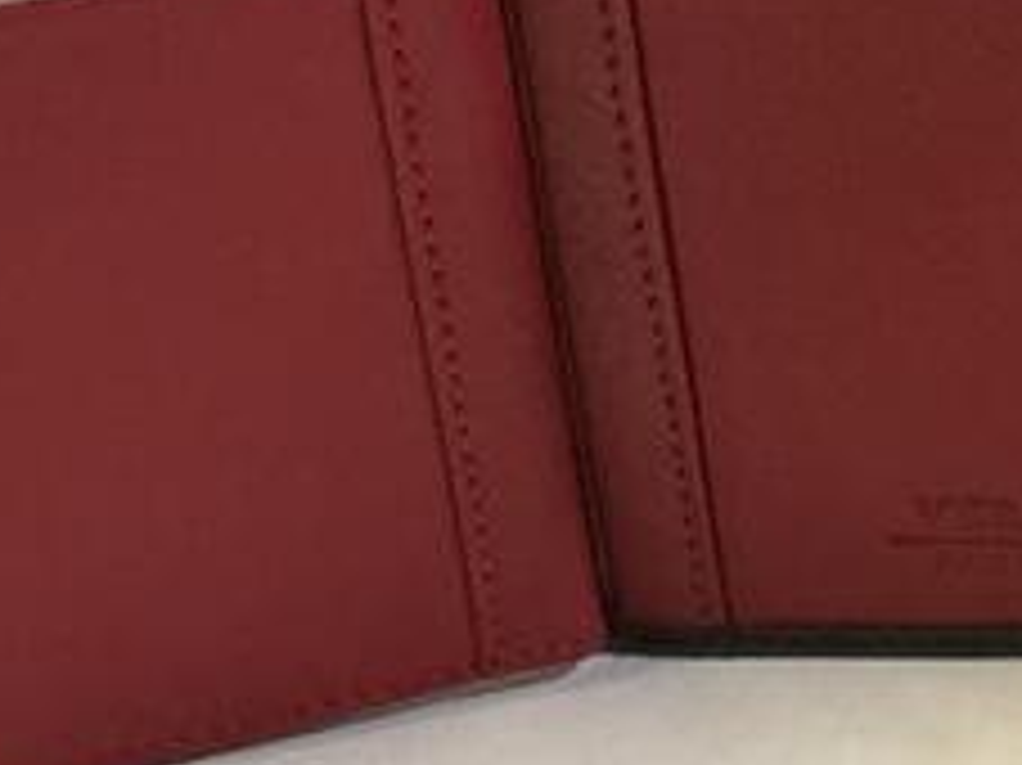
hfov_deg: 16.4
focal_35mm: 115
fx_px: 3393
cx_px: 1234
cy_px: 236
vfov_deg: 12.8
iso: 160
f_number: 1.8
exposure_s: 1/50
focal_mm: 3
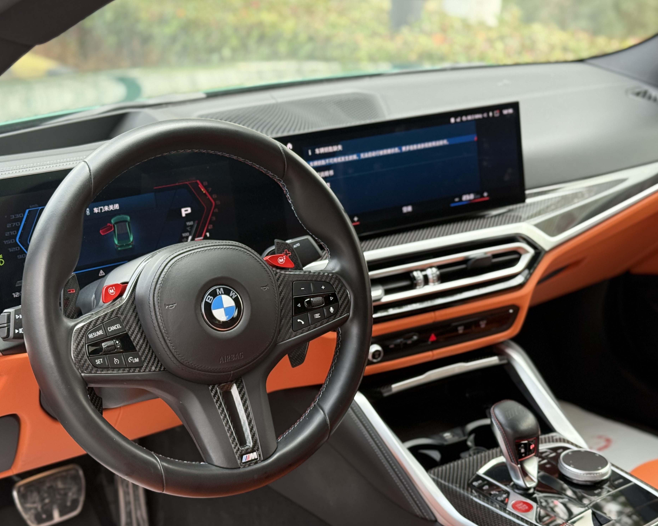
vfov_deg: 29.7
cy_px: 265
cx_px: 300
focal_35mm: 51
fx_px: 993
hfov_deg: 36.6
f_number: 1.78
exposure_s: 1/134
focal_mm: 6.76
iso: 200
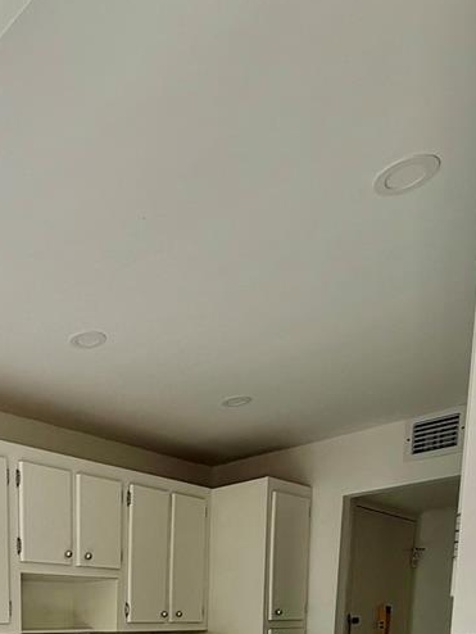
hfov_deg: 37.9
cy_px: 723
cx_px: 15
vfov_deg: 41.1
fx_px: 623
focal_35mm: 34
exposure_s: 1/502
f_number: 2.2
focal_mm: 2.22
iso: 50
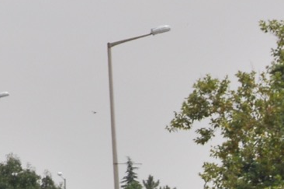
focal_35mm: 384
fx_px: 3025
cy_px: -254
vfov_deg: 3.5
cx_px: -281
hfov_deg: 5.3
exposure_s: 1/640
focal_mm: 52
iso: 250
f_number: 13
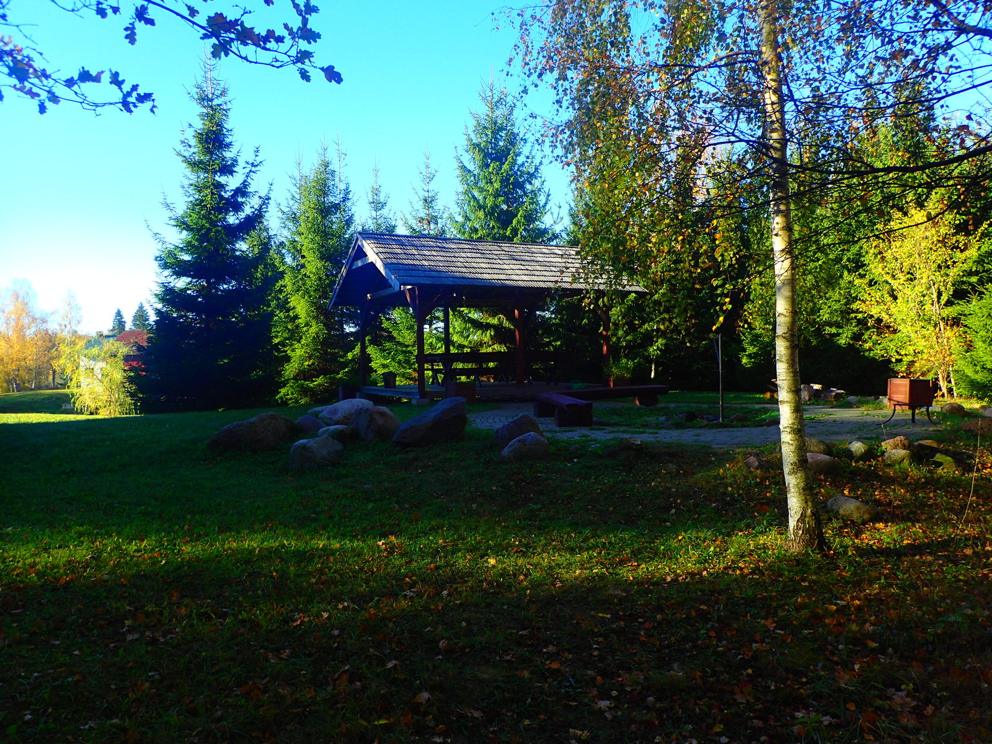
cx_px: 496
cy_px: 372
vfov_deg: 54.9
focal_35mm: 25
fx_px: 716
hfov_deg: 69.4
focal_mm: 4.5
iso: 100
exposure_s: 1/400
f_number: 2.8
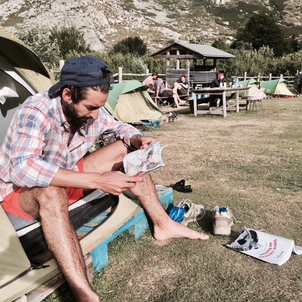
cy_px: 152
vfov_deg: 47.2
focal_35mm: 35
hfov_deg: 47.2
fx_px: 345
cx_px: 148
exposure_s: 1/855
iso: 25
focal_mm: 4.15
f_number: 2.2
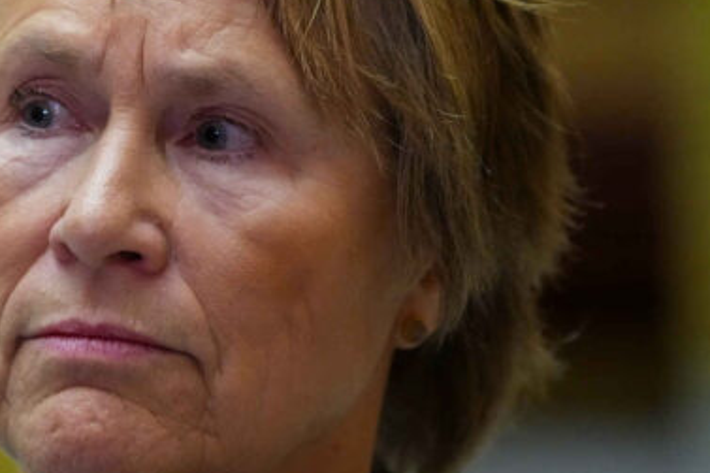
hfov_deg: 6.8
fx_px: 5993
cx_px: 121
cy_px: 185
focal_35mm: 304
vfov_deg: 4.5
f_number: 4
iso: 8000
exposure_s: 1/250
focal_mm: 159
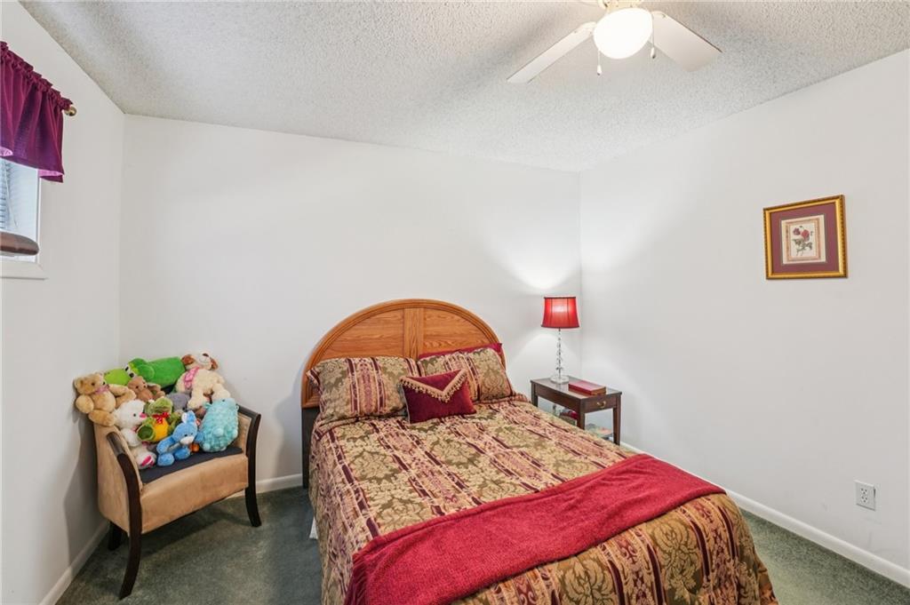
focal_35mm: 14
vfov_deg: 81.1
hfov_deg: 104.3
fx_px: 354
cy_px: 302
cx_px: 455
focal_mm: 14
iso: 320
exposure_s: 1/6
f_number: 8
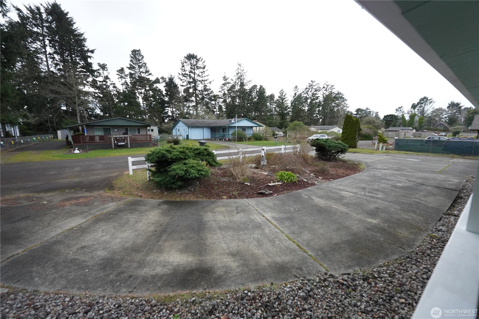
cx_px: 240
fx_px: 186
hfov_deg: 104.3
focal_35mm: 14
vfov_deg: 81.2
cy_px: 160
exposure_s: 1/8000
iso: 3200
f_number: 4
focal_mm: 14
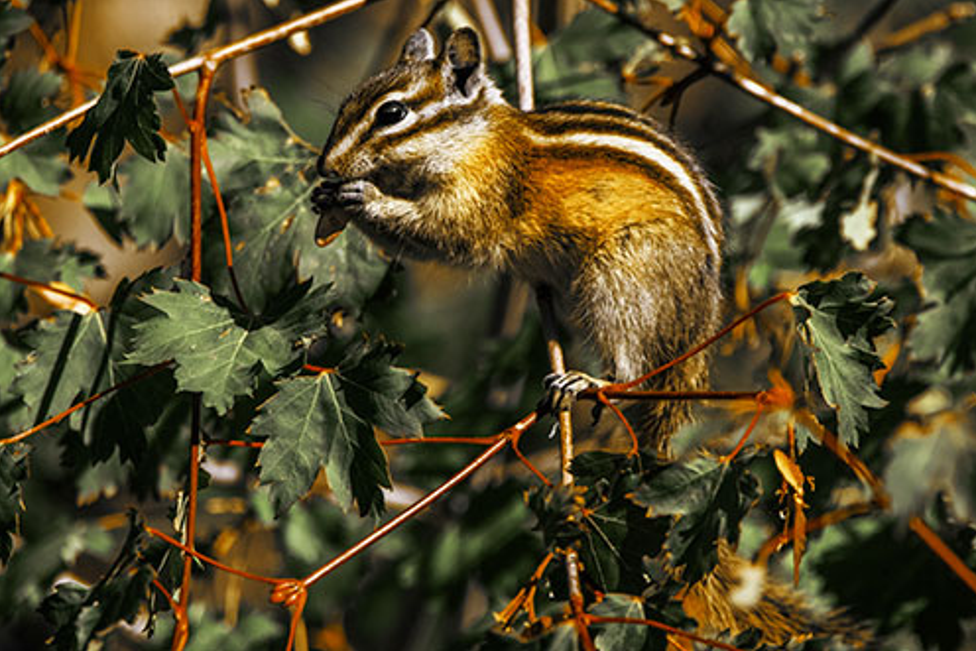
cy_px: 326
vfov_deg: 1.1
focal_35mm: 1209
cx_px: 488
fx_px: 32785
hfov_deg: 1.7
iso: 2200
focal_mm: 1200
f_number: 13
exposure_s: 1/1250
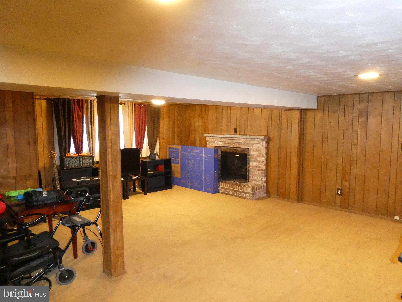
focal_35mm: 24
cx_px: 201
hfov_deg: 71.6
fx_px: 279
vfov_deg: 56.8
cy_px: 151
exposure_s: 1/8
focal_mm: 4.3
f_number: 3.3
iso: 1000
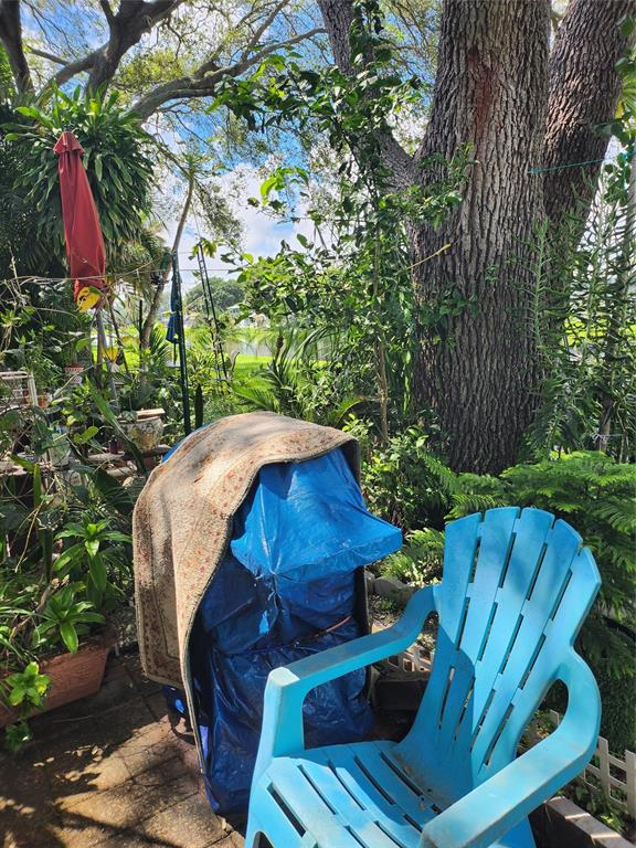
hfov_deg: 56.8
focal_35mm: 24
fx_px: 588
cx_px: 318
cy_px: 424
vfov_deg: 71.6
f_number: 1.8
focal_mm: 5
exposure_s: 1/650
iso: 50
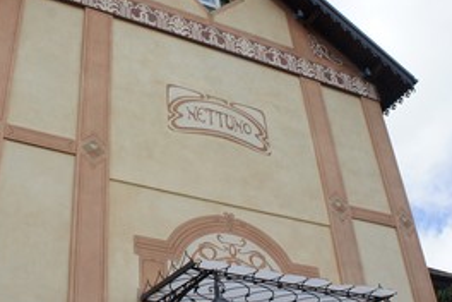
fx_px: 590
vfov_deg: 28.6
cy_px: 144
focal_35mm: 47
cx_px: 161
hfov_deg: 41.5
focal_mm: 18
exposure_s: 1/160
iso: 200
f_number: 11
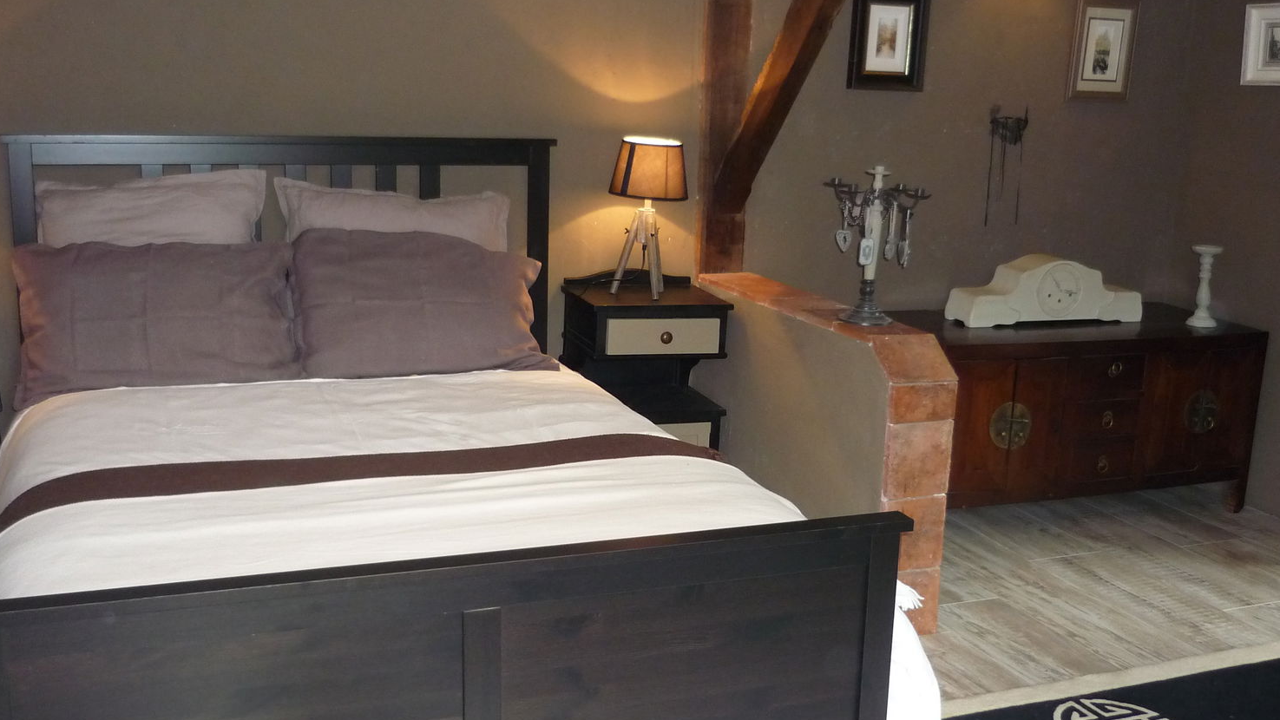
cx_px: 676
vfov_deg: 30.4
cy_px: 370
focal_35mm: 39
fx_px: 1324
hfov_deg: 51.6
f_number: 2.8
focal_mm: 5.5
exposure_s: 1/30
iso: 320
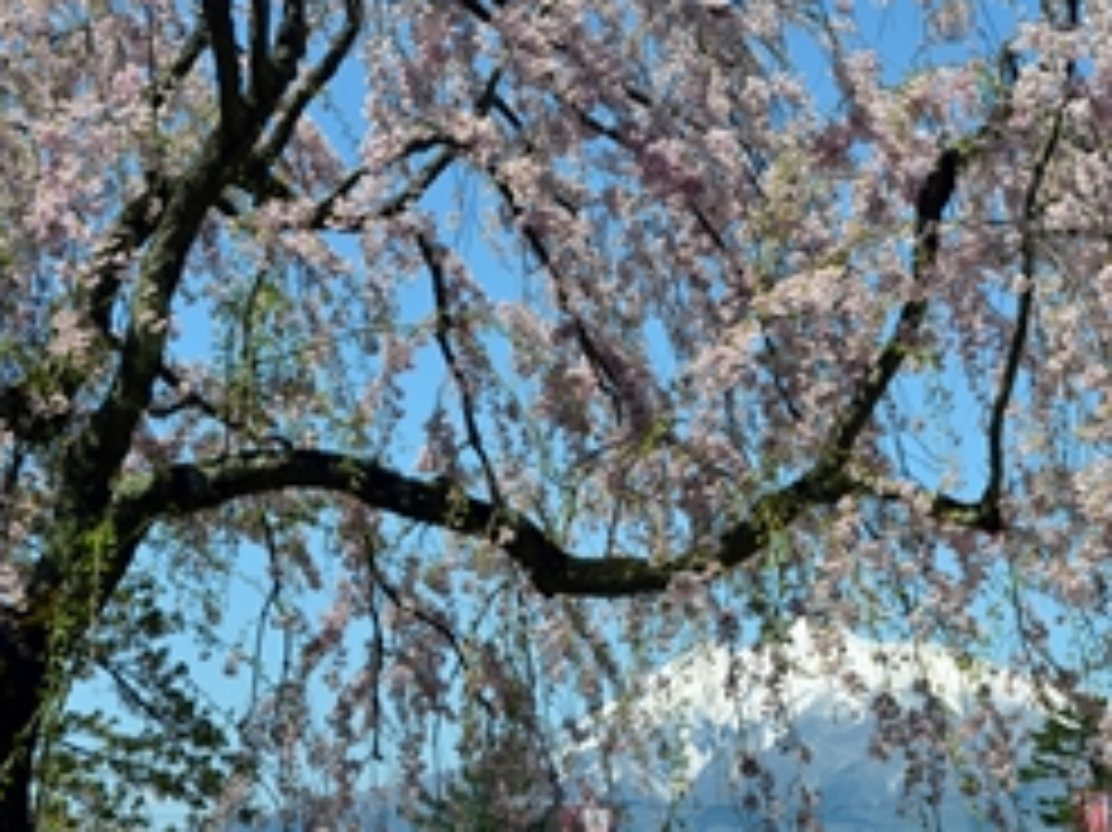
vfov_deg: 18.8
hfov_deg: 24.8
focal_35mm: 78
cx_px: 824
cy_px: 236
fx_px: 2504
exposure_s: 1/500
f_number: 11
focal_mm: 50
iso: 400
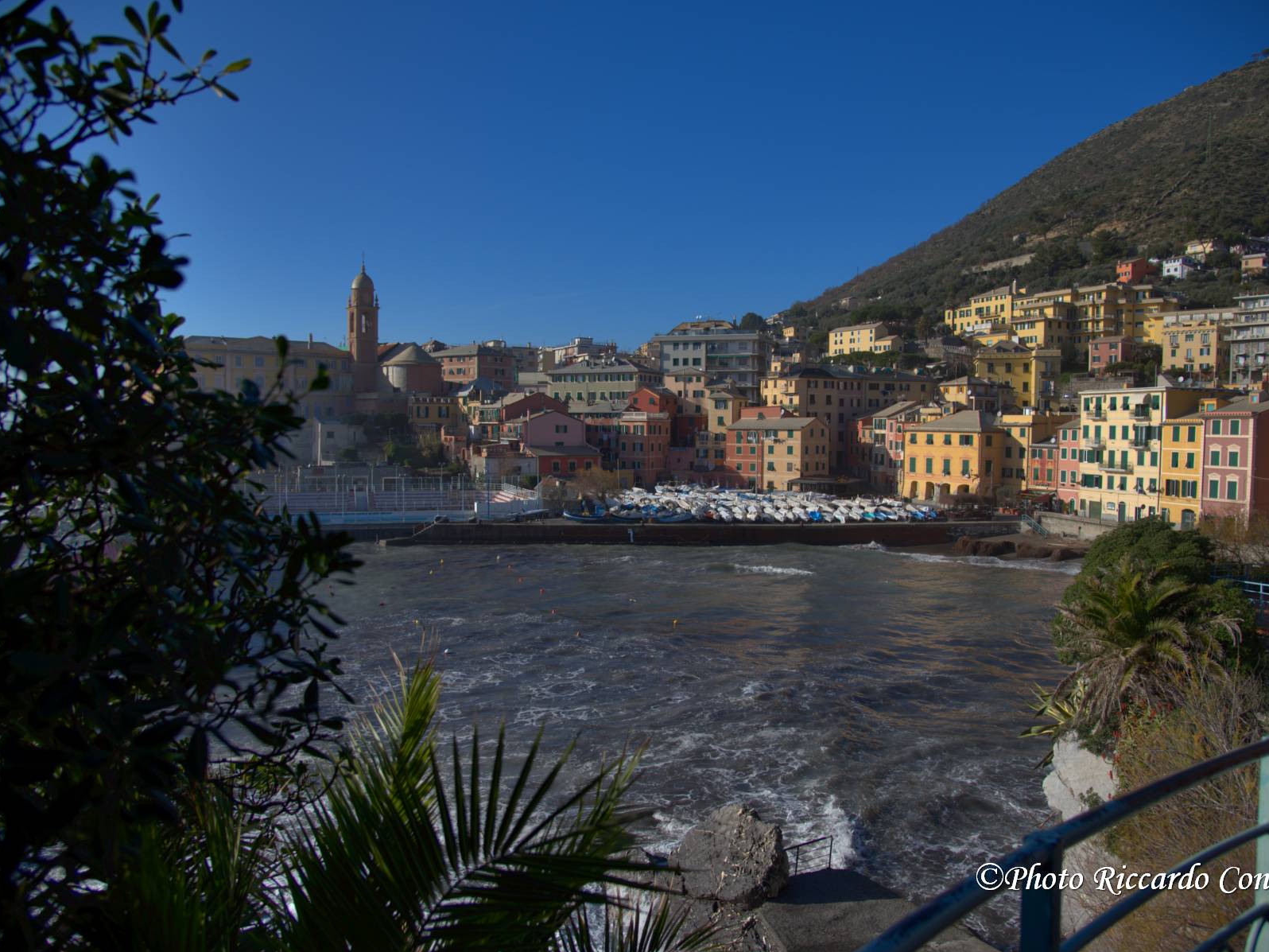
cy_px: 476
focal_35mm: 26
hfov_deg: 67.3
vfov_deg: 53.1
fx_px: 953
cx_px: 650
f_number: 4.5
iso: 200
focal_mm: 24
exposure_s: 1/2000
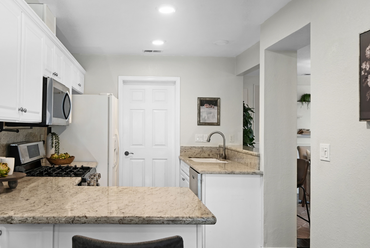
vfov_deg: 44.1
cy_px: 134
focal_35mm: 30
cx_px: 144
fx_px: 306
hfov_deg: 61.7
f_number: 8
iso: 320
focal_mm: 20.5
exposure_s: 1/4
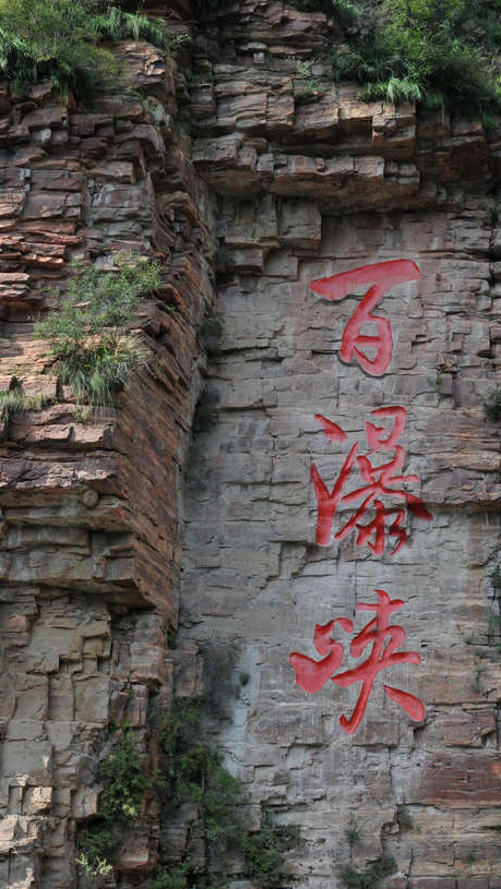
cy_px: 494
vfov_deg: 27.5
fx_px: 1817
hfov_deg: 15.7
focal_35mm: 77
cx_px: 300
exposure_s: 1/125
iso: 200
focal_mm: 40
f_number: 10
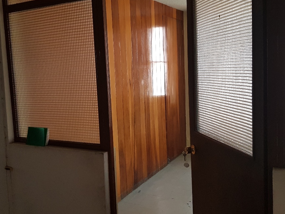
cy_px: 105
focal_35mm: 31
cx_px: 137
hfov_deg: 58.3
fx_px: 255
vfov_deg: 45.4
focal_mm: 4.2
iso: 200
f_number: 1.7
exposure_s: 1/68
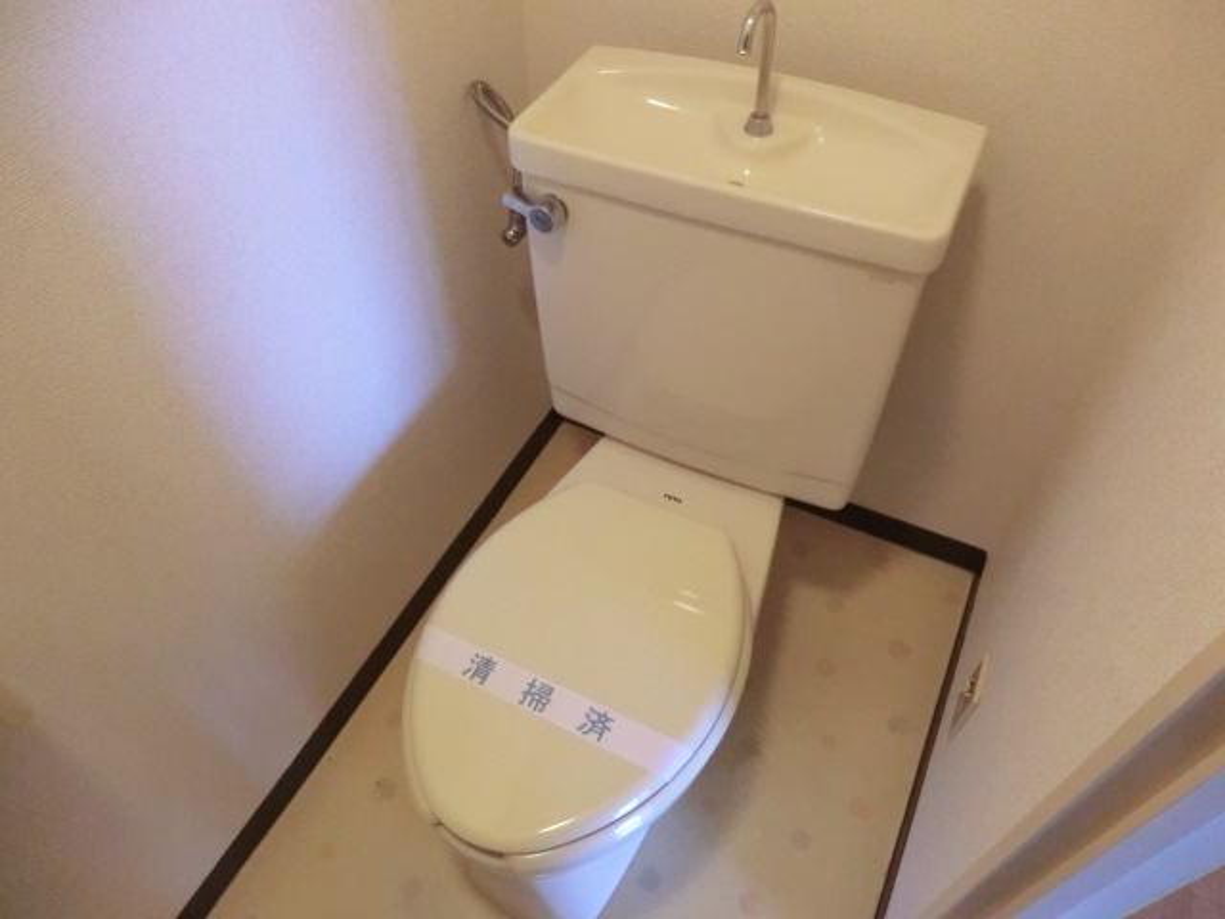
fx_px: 849
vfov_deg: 56.8
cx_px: 612
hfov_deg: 71.6
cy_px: 460
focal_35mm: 24
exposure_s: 1/60
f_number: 3.2
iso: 800
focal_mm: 4.3
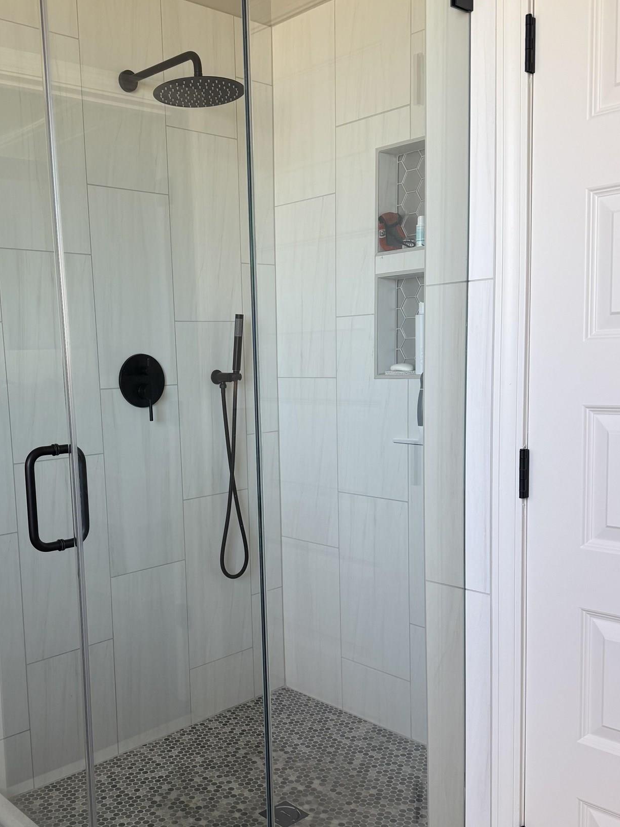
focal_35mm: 34
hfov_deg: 41.5
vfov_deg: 53.8
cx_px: 235
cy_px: 462
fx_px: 812
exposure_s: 1/120
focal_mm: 6.76
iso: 100
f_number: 1.78
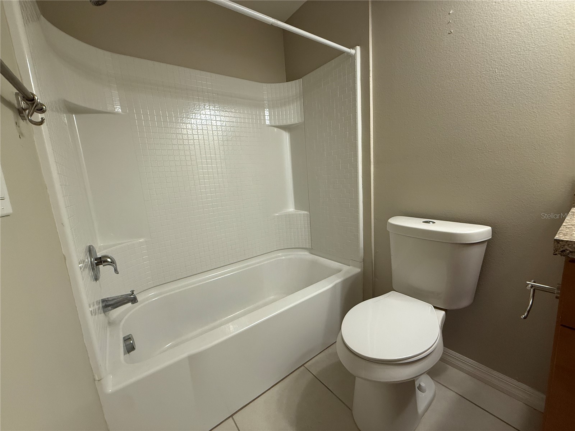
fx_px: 233
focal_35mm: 14
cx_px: 288
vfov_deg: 85.7
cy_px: 216
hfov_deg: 102.1
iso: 200
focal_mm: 2.22
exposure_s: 1/120
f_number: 2.2
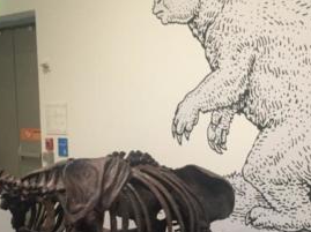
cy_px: 160
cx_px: 179
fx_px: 485
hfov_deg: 35.5
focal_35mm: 54
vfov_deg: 26.8
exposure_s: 1/20
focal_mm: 4.15
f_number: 2.2
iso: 250
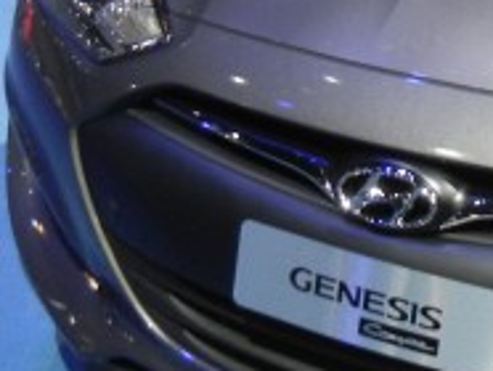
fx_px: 1840
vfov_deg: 11.4
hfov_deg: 14.5
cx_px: 679
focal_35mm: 129
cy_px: 34
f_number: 3.5
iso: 400
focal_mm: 5.4
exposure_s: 1/53.7
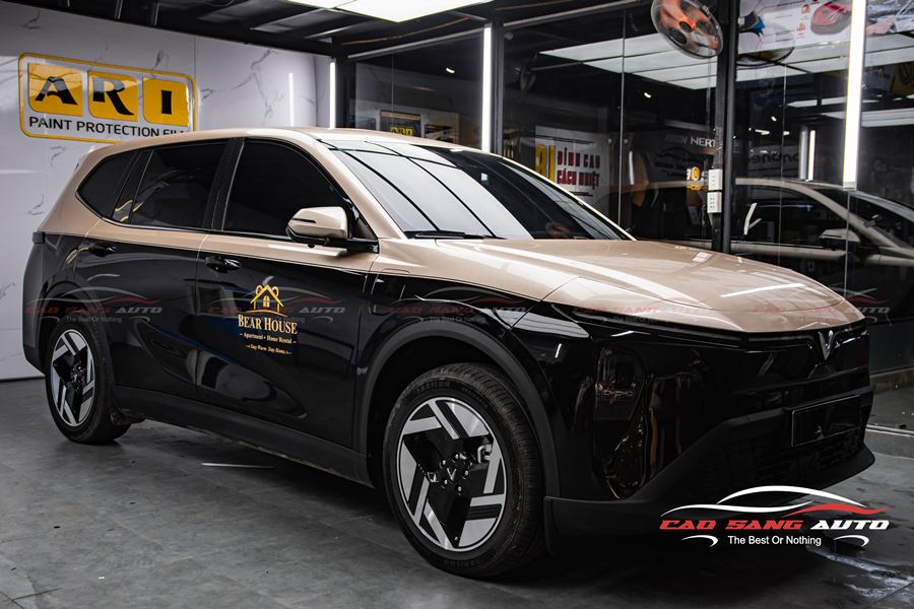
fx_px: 990
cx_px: 457
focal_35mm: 39
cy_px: 304
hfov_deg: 49.6
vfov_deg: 34.2
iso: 400
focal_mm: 26
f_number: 4
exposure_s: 1/320
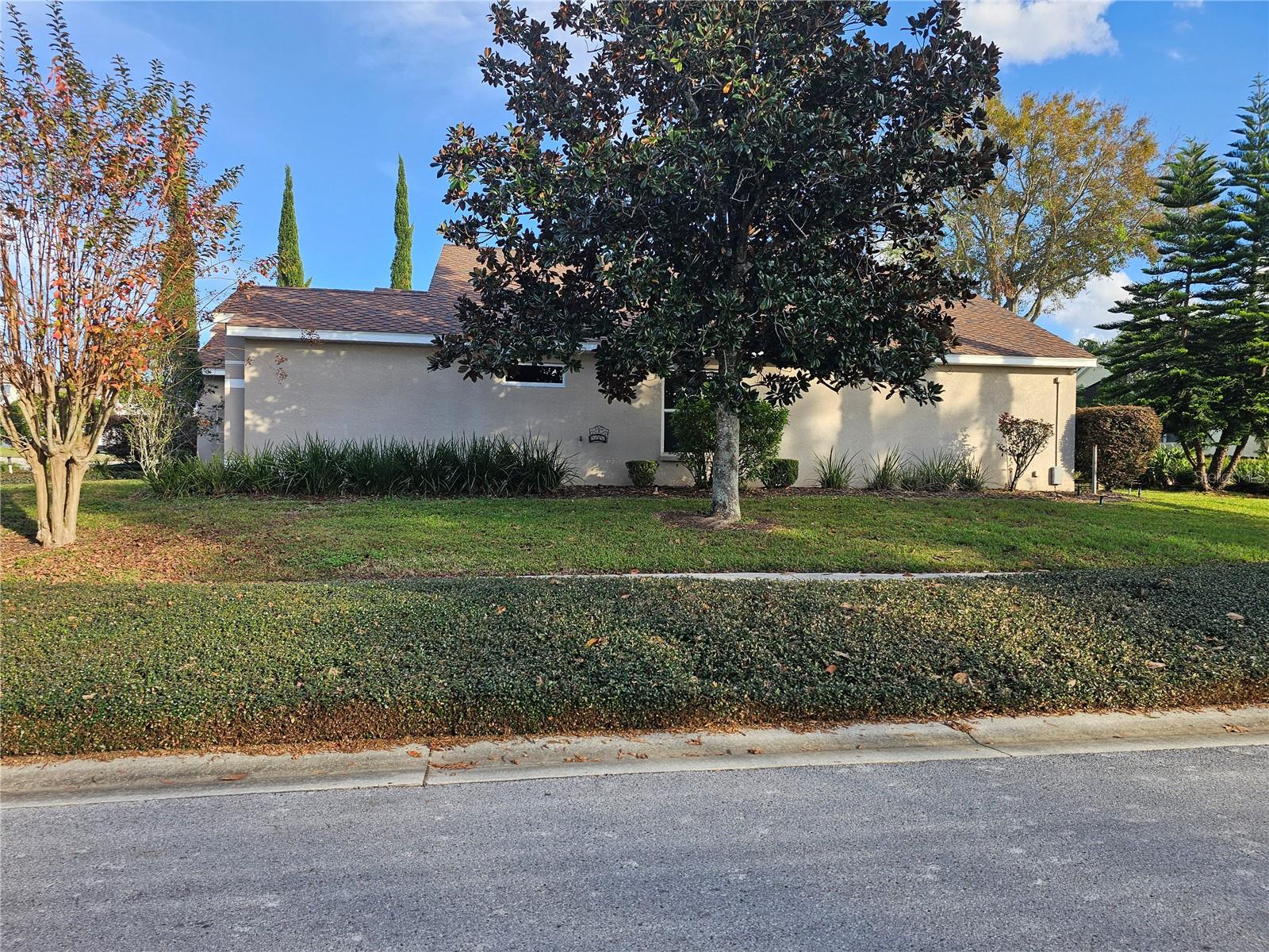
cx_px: 634
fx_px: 843
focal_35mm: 23
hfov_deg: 73.9
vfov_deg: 58.9
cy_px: 476
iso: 10
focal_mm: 6.3
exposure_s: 1/194
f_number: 1.7
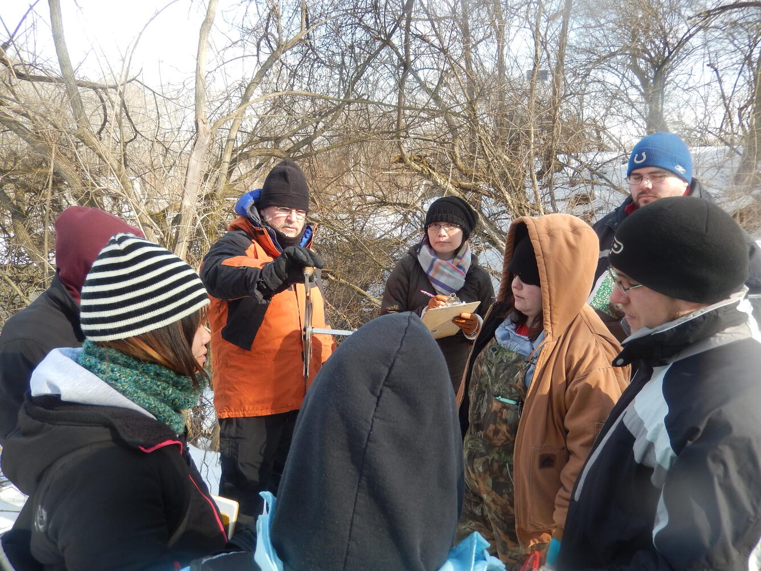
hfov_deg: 69.4
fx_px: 550
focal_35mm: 25
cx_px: 380
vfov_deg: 54.9
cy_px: 286
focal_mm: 4.5
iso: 125
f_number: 3.4
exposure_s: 1/250
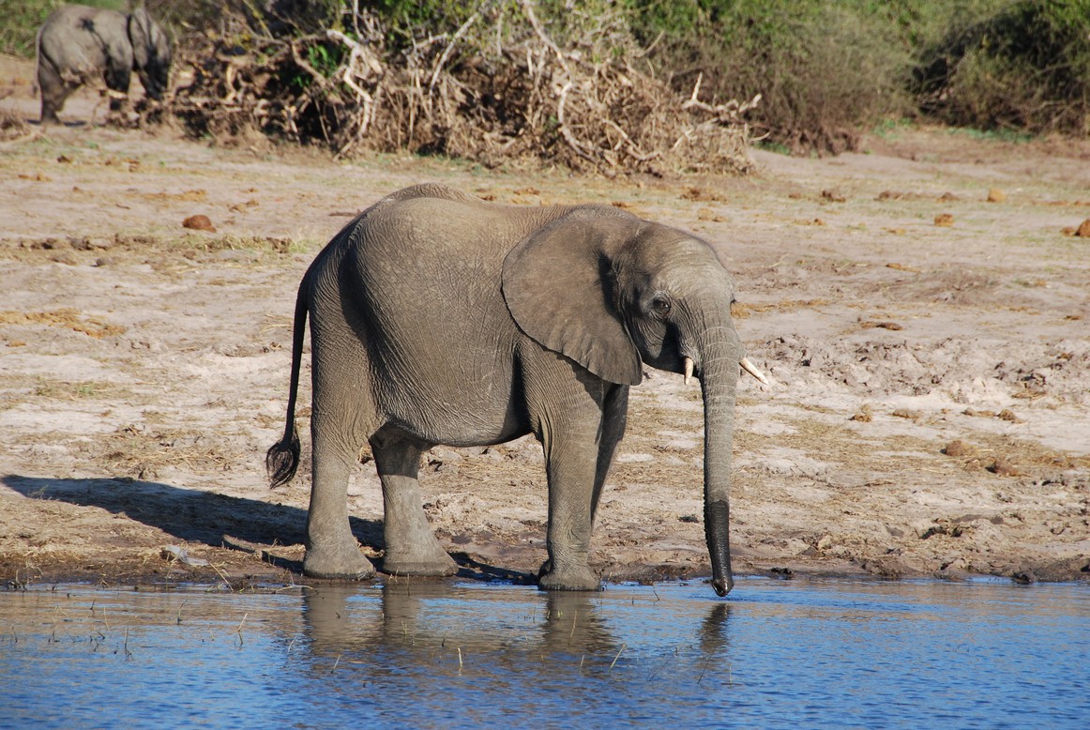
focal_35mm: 300
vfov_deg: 4.6
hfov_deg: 6.9
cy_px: 365
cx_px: 545
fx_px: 9095
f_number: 10
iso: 200
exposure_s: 1/250
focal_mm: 200
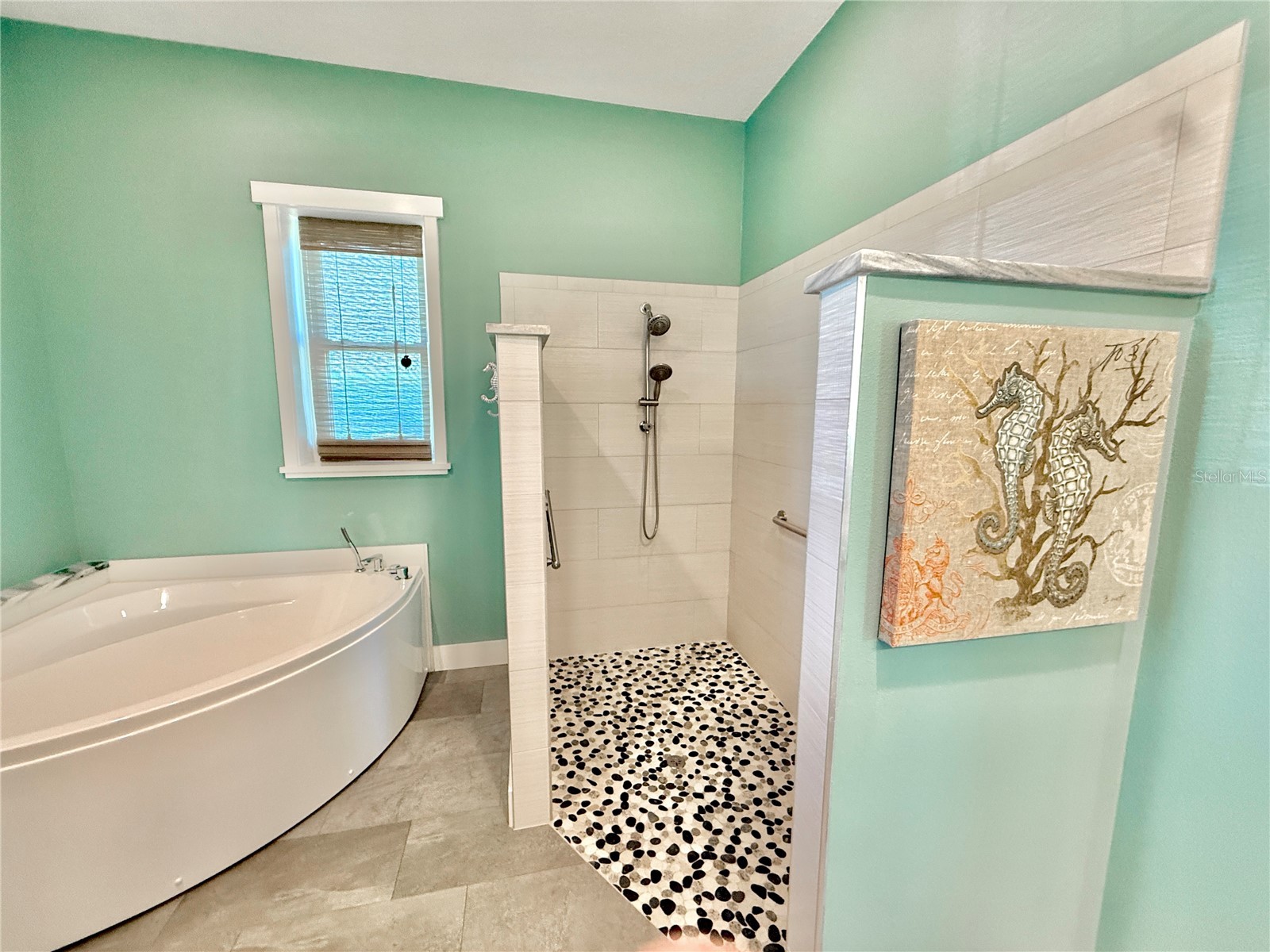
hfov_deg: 102.1
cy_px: 476
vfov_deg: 85.7
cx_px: 635
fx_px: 514
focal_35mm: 14
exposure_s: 1/60
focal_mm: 2.22
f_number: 2.2
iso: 320
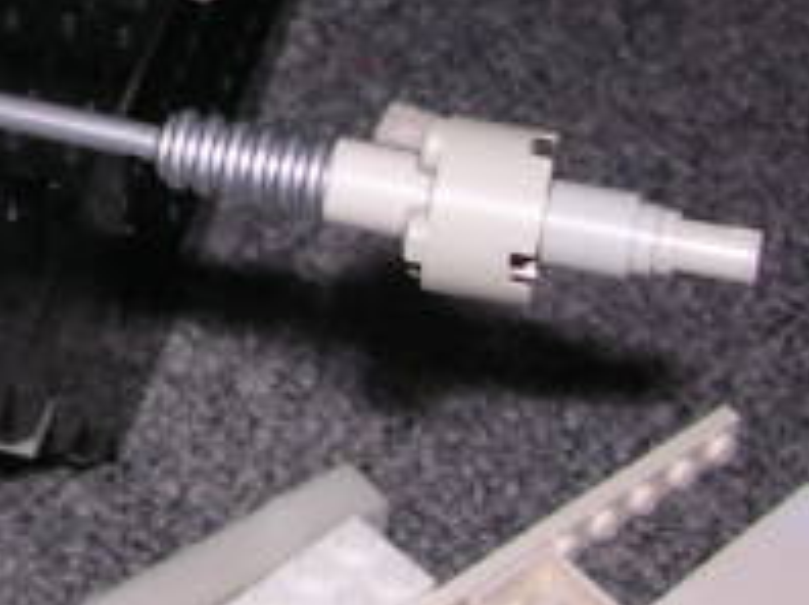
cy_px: -106
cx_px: -364
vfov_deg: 11.8
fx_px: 2871
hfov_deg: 15.0
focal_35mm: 123
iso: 100
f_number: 2.8
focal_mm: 5.8
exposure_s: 1/60.1
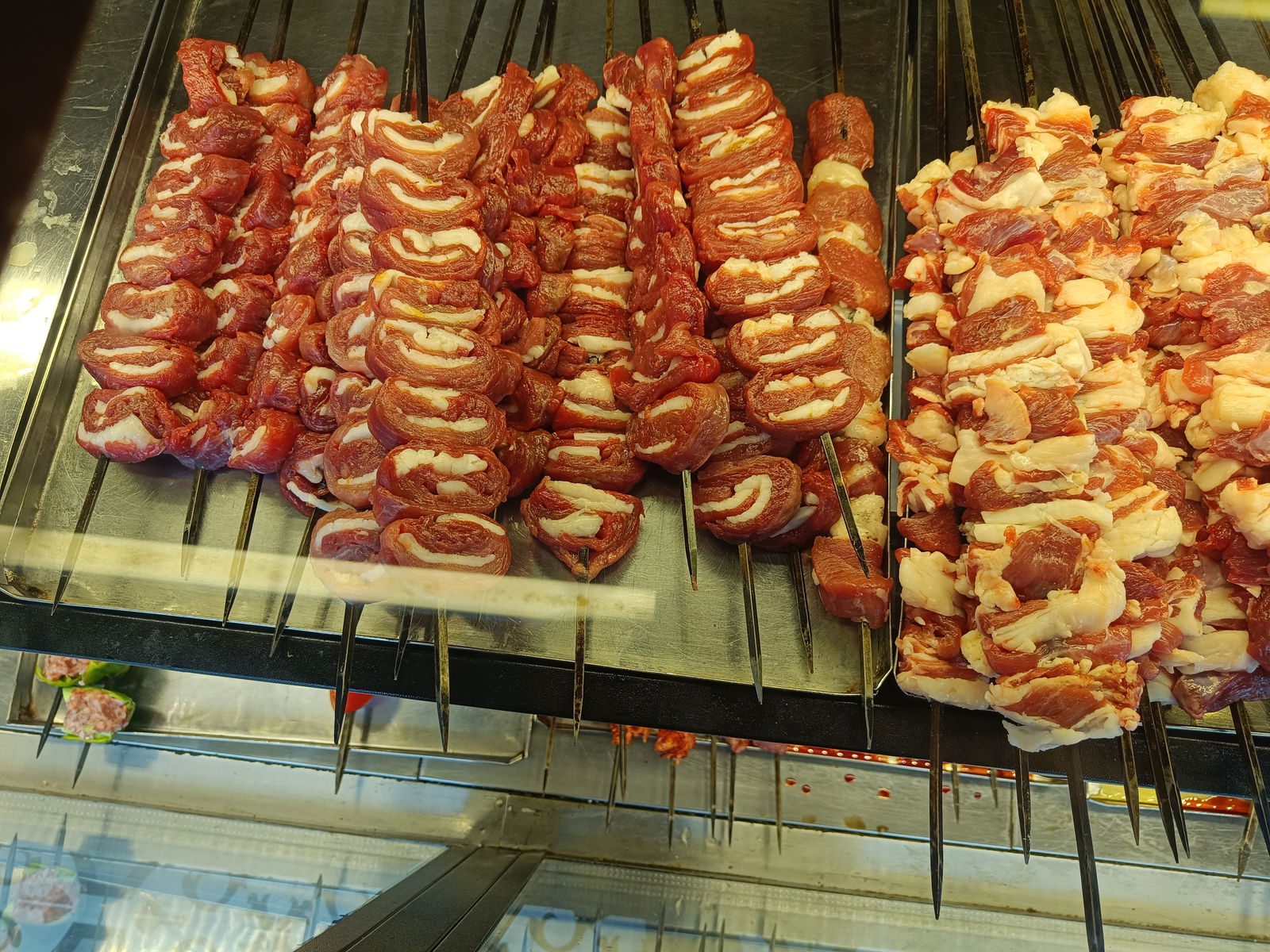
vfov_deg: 56.8
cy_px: 476
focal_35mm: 24
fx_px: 881
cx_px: 635
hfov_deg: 71.6
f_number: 1.88
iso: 64
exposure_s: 1/102
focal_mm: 5.59
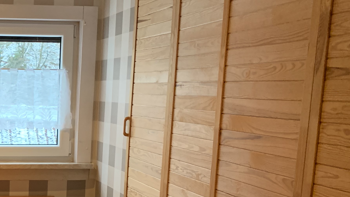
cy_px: 202
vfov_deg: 18.3
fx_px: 594
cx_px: -6
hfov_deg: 30.4
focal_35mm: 64
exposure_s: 1/50
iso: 400
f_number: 1.8
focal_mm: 4.25
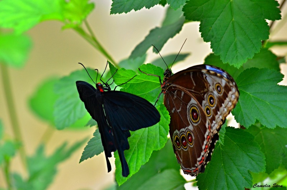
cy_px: 95
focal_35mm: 292
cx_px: 144
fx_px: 2327
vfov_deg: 4.7
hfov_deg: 7.1
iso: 800
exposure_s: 1/60
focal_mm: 195
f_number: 11
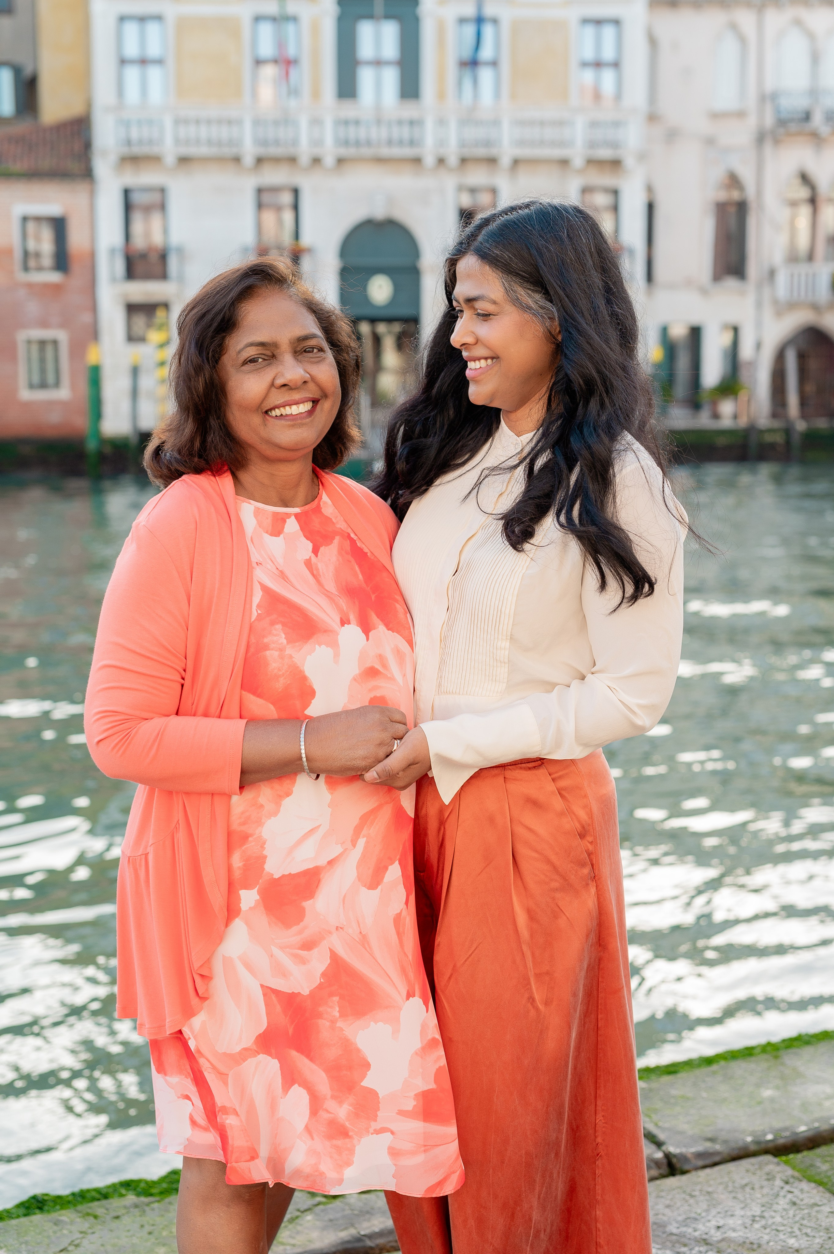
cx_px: 417
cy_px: 627
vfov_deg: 39.6
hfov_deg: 27.0
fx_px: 1740
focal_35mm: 50
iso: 250
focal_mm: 50
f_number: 4
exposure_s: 1/400
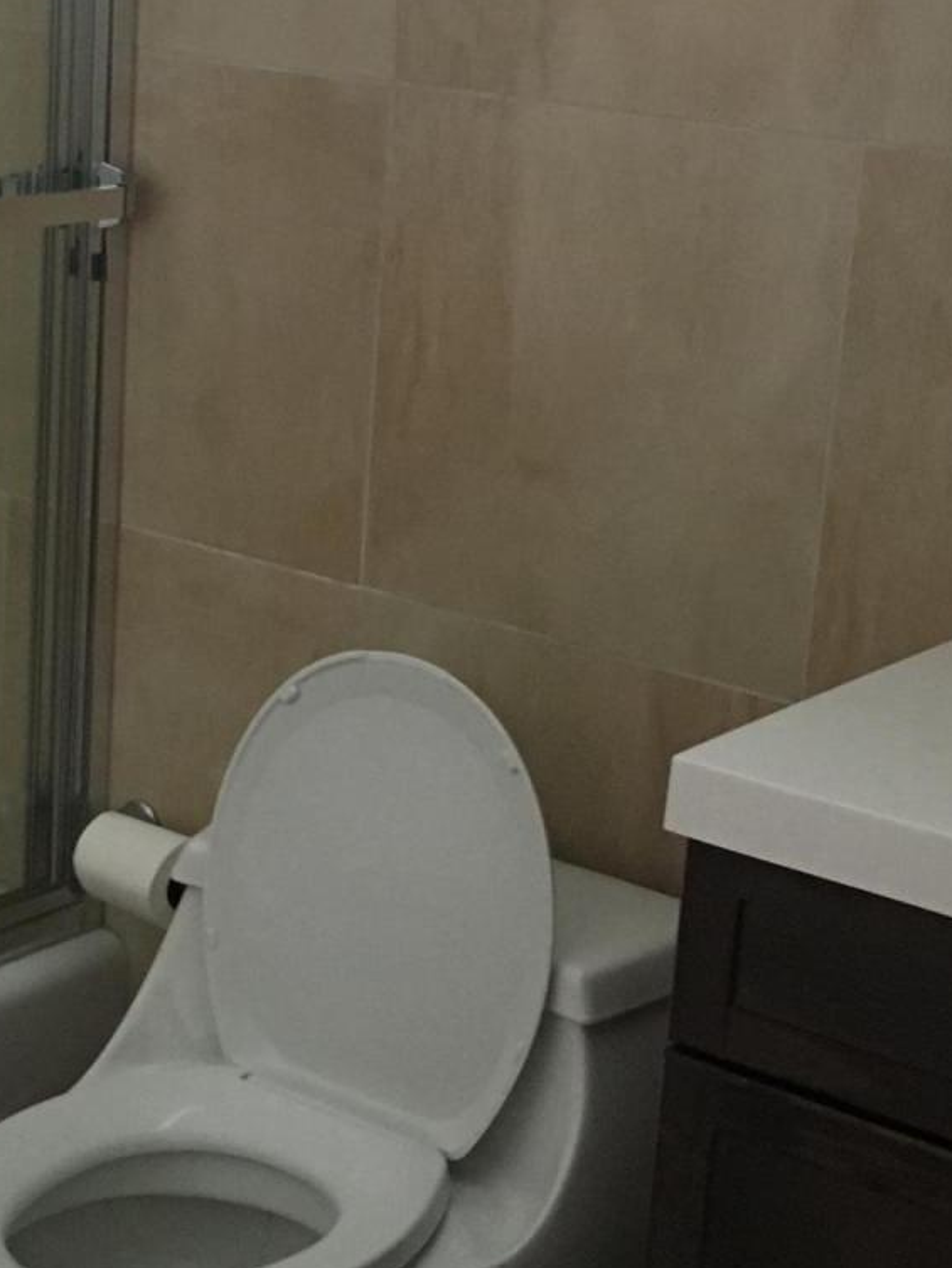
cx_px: 244
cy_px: 618
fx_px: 2823
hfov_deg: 19.0
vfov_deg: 25.3
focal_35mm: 77
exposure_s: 1/17
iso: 200
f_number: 2.2
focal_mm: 4.15
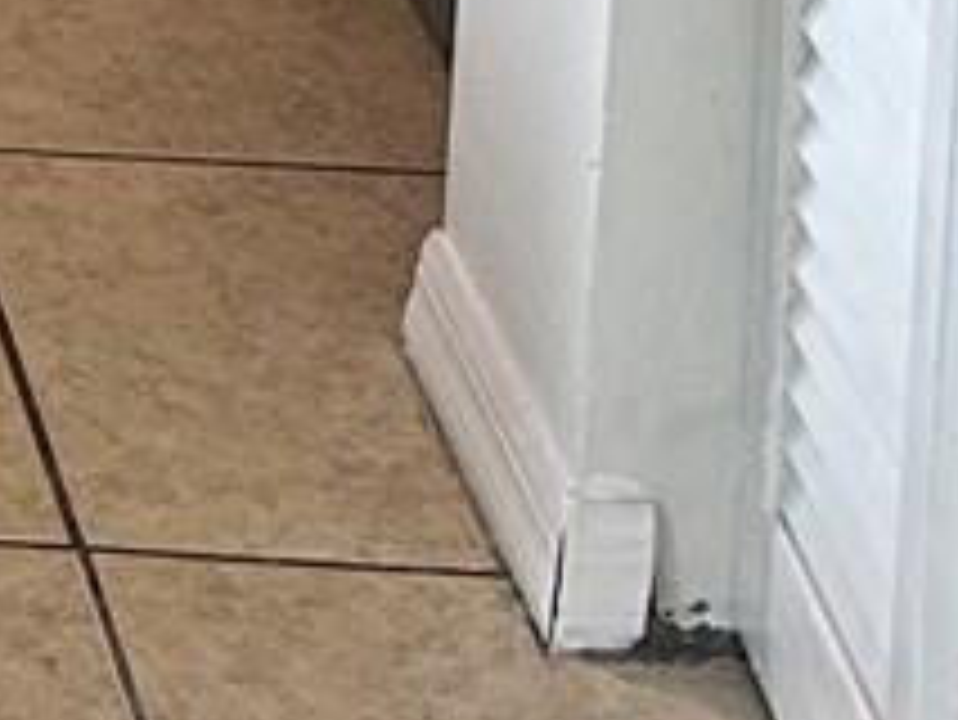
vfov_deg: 6.7
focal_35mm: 195
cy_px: -1692
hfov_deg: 8.8
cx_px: -1664
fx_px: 5400
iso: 80
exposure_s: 1/60
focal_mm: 5.7
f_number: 1.5
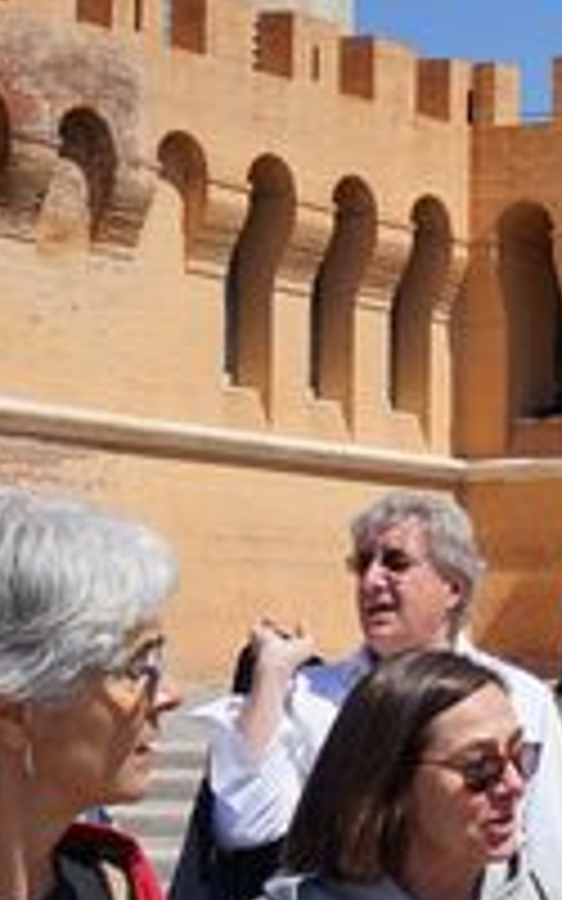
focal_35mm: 114
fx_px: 2794
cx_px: 1043
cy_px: 587
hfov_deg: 10.7
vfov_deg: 18.2
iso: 320
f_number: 14
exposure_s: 1/400
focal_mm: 35
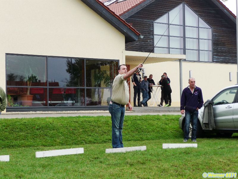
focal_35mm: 72
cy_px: 90
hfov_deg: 27.0
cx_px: 119
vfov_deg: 20.4
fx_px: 495
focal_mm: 12.2
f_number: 4.6
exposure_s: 1/160
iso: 100
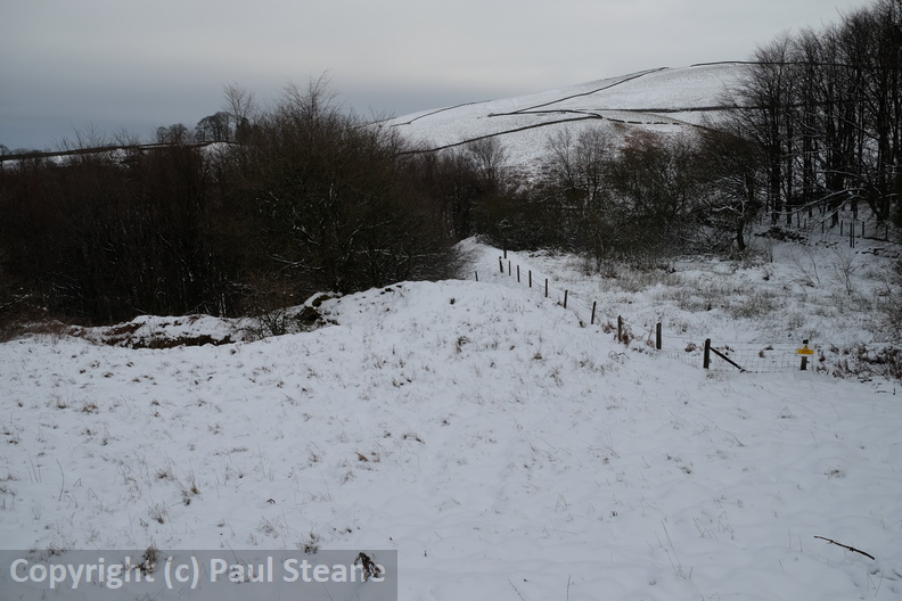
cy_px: 300
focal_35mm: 27
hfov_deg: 67.4
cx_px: 451
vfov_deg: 47.9
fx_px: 676
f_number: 5.6
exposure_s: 1/420
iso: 200
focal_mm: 18
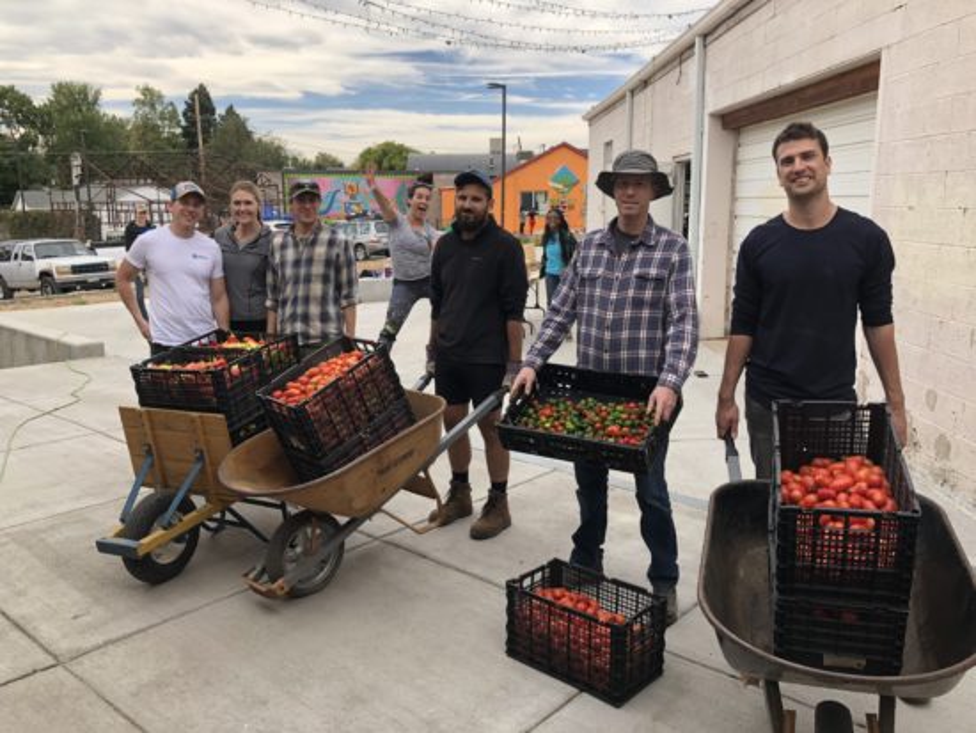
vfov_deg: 49.8
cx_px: 488
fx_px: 790
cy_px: 366
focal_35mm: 28
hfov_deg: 63.4
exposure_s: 1/600
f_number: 1.8
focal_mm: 3.99
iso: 20
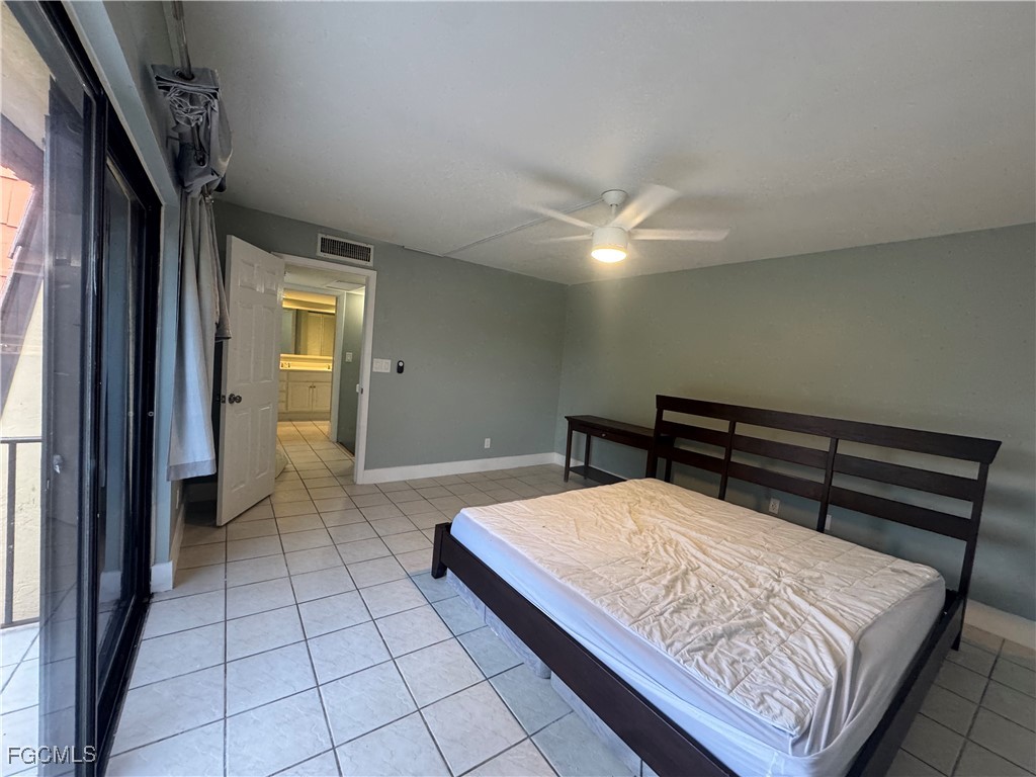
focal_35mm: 14
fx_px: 419
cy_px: 388
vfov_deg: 85.7
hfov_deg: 102.1
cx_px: 518
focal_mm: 2.22
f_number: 2.2
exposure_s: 1/60
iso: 200
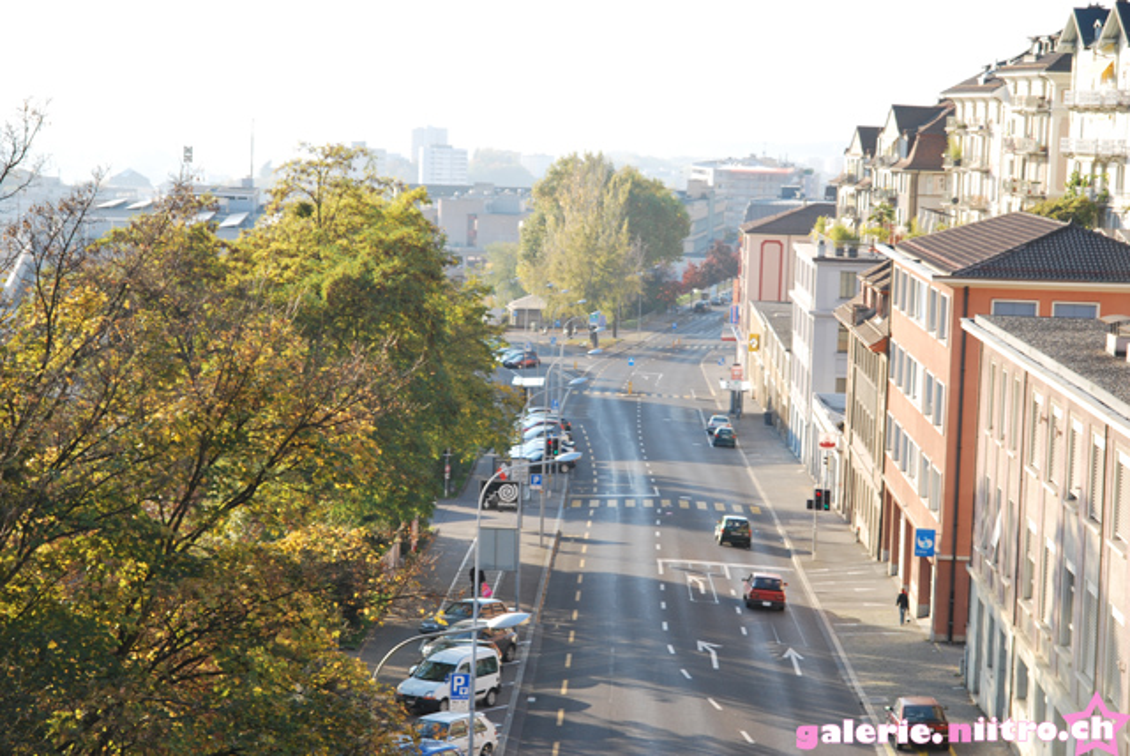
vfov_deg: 14.7
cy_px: 378
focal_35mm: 93
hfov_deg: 21.9
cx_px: 565
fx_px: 2922
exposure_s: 1/400
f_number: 5
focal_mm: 62
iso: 200
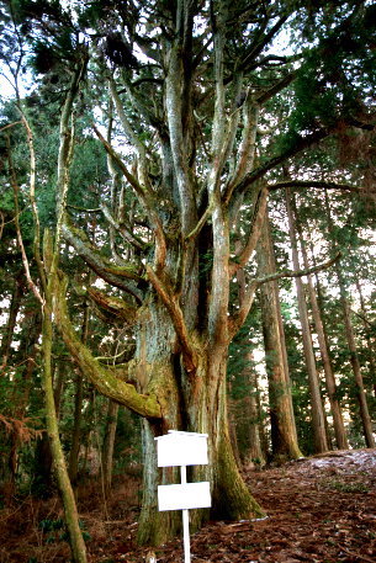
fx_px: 376
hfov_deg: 53.2
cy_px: 282
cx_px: 188
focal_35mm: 24
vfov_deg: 73.7
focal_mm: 24
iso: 400
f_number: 2.8
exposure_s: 1/15
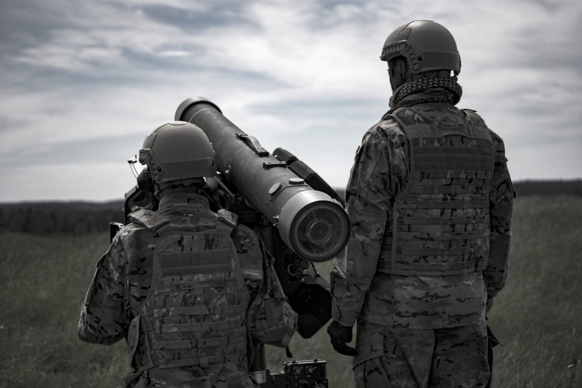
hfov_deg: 28.8
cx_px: 291
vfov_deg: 19.5
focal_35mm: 70
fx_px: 1132
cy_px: 194
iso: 160
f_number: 4
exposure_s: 1/3200
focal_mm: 70
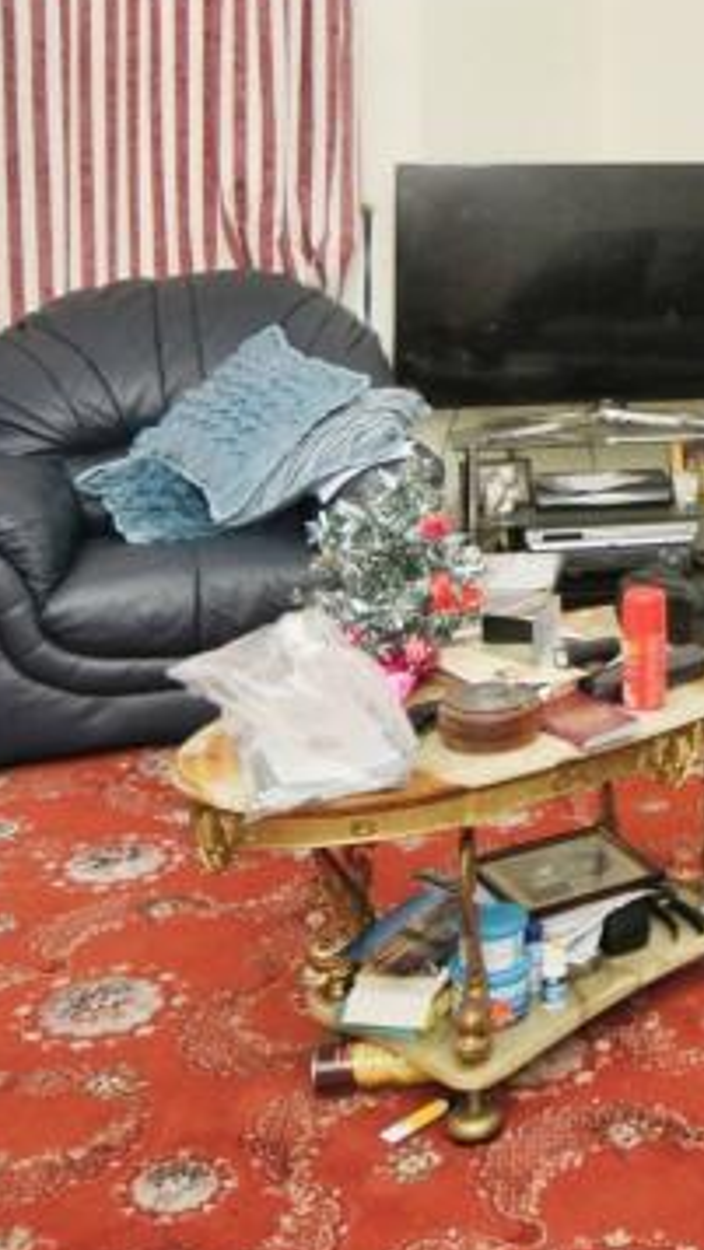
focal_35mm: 45
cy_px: 191
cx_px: 743
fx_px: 1492
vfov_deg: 42.7
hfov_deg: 25.0
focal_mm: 10
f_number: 5
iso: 200
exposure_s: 1/60
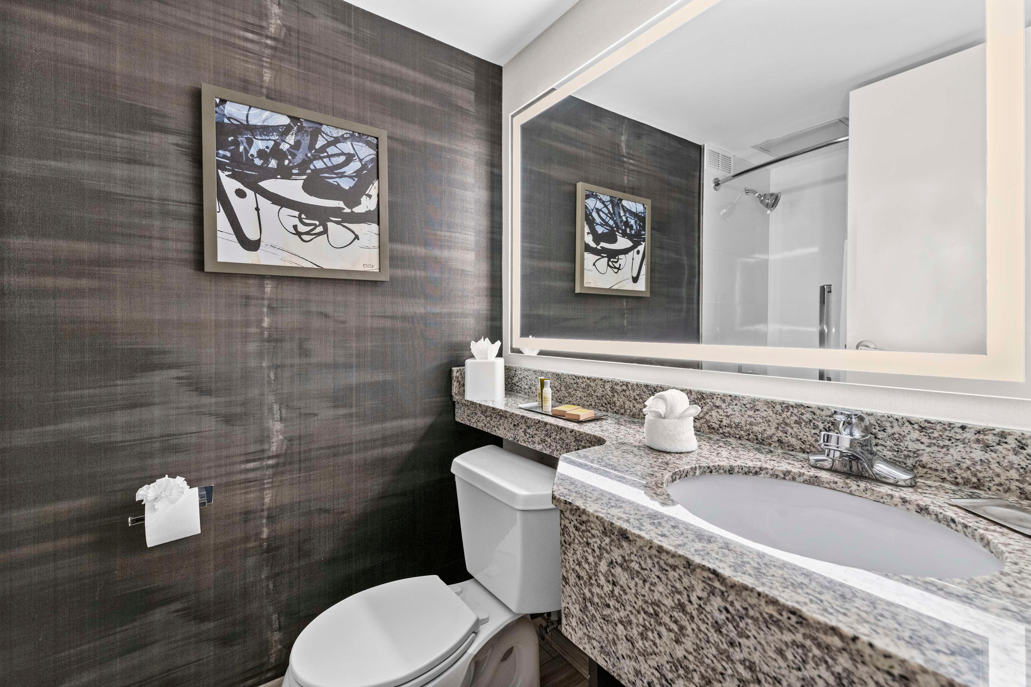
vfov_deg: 77.3
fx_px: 430
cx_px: 516
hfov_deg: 100.4
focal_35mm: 15
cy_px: 344
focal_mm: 15
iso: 400
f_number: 6.3
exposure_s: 1/25
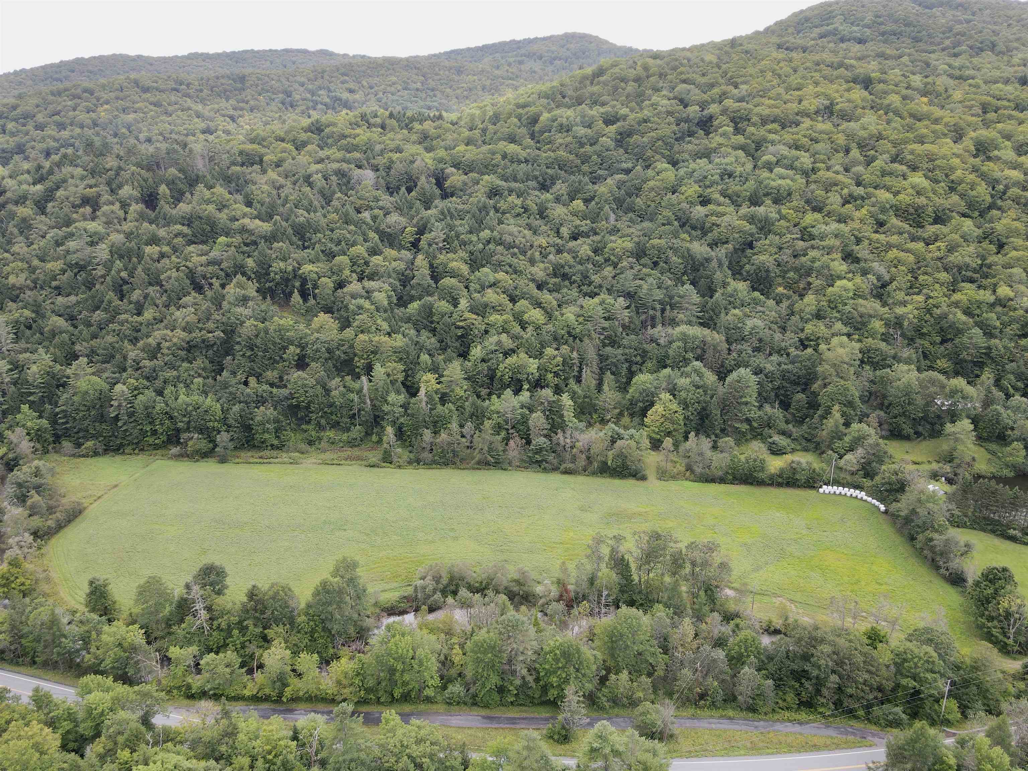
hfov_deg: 71.6
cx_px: 514
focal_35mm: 24
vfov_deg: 56.8
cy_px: 386
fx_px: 713
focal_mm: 4.5
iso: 100
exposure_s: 1/100
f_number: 2.8
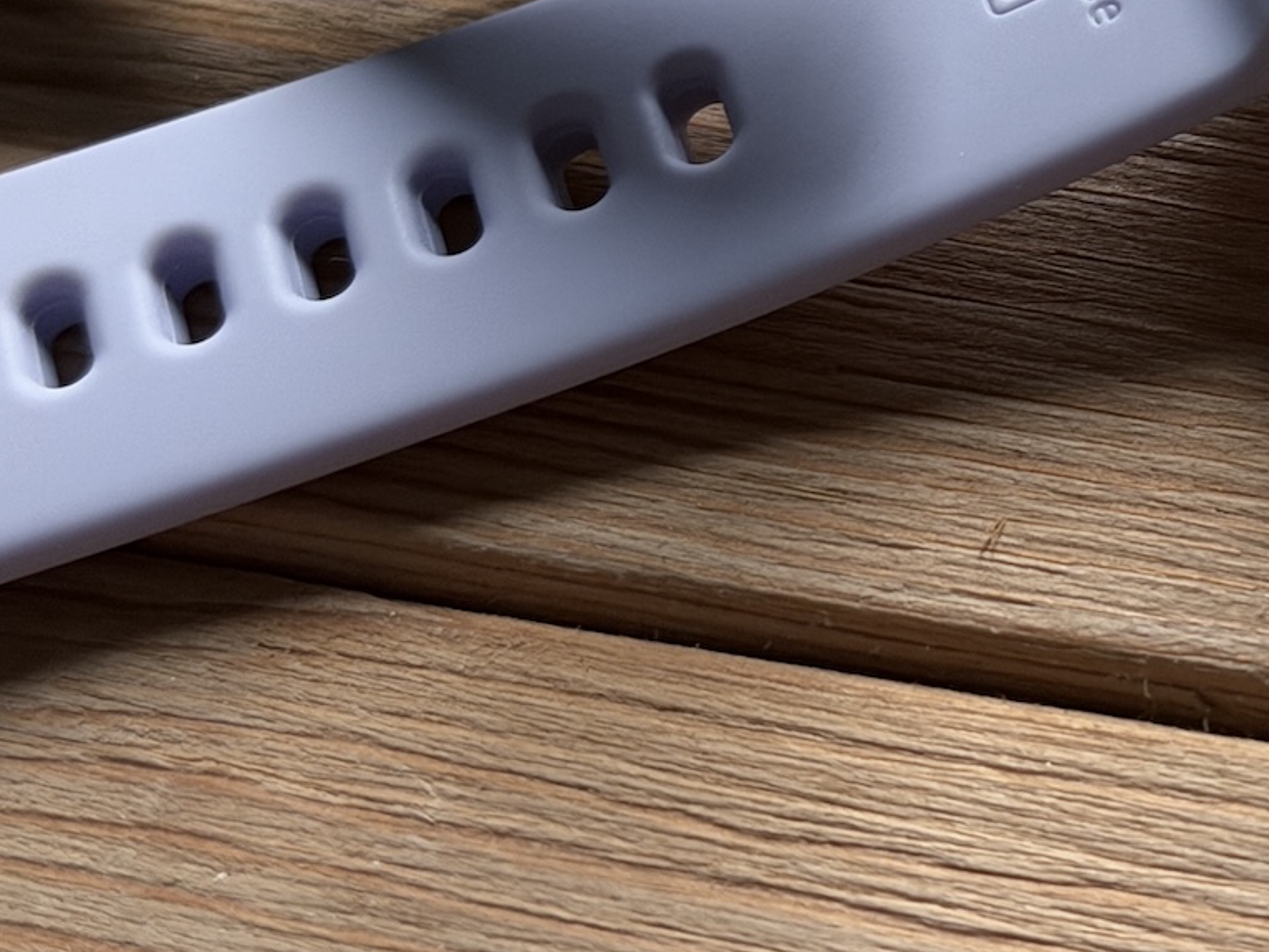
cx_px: 1330
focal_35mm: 119
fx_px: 4364
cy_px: -64
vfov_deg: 12.3
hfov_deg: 16.1
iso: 160
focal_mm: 6.76
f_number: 1.78
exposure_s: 1/60
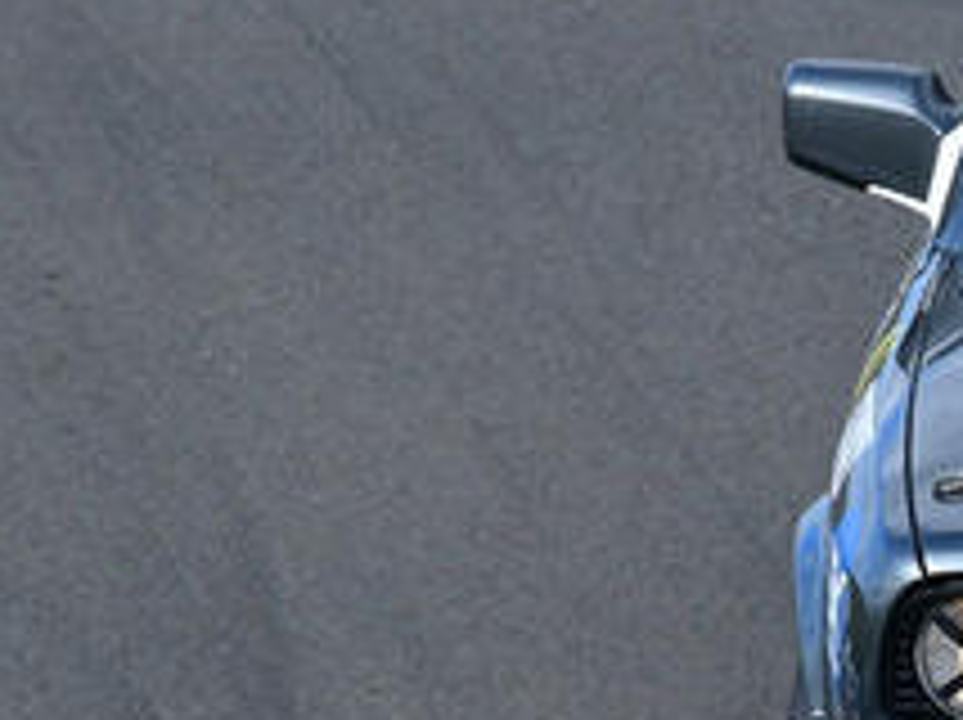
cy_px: 324
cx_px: 1544
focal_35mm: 2702
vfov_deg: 0.5
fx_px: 75084
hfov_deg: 0.7
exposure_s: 1/640
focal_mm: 500
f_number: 13
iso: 800
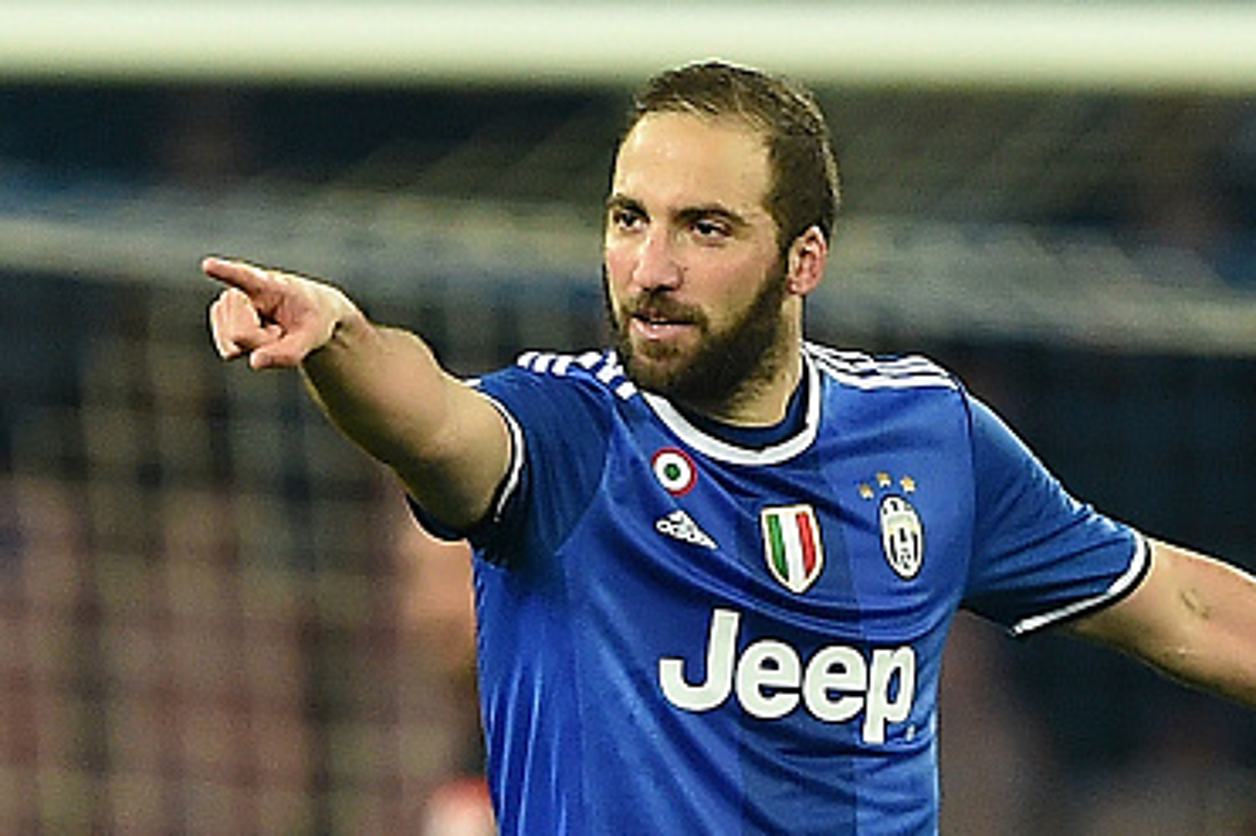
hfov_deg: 3.2
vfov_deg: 2.1
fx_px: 22318
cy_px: 553
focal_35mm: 640
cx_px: 525
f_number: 4
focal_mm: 400
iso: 2000
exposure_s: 1/640
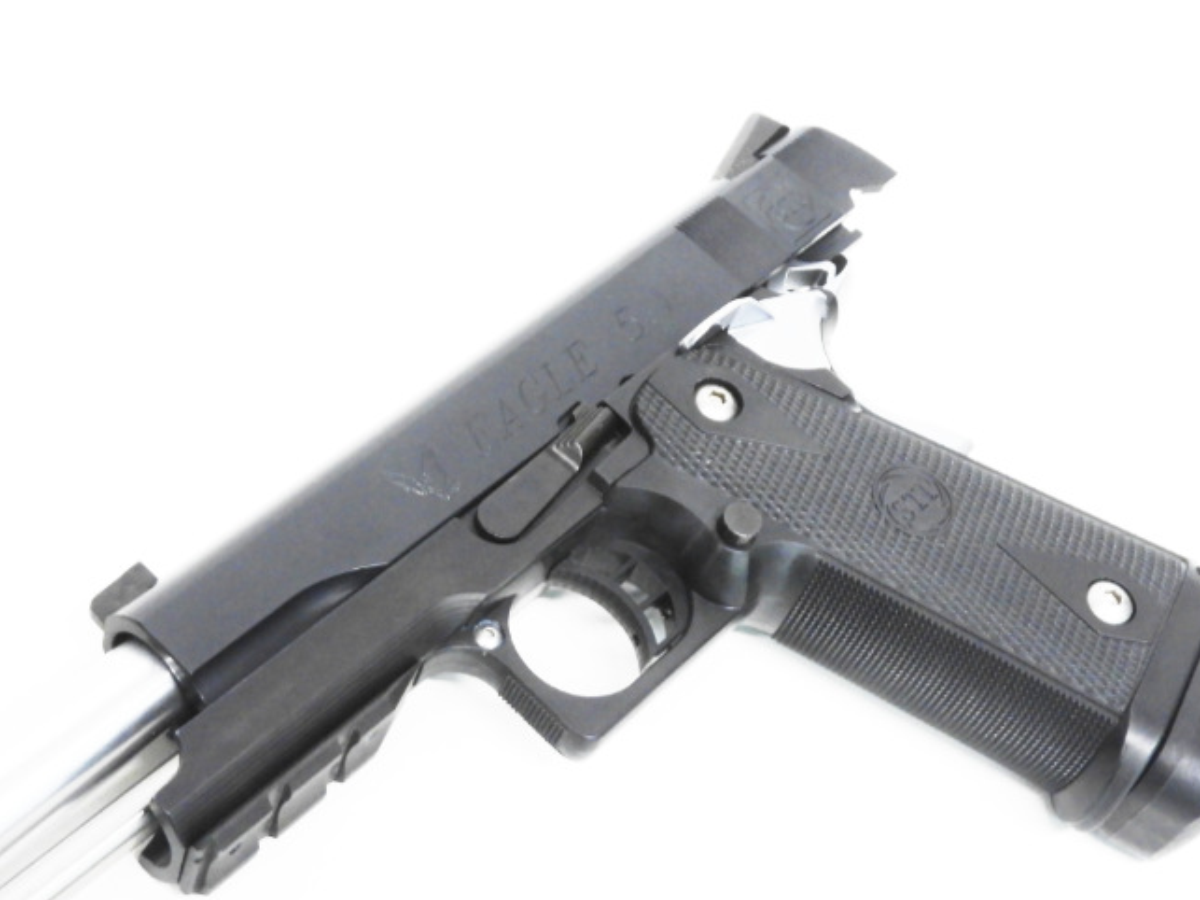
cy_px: 540
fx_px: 1941
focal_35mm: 56
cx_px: 580
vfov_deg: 26.0
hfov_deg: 34.4
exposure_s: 1/40
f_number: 5.6
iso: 800
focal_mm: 8.1
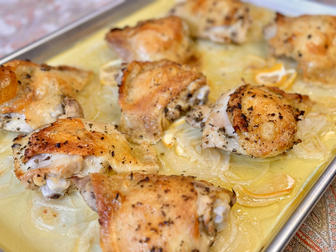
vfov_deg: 30.3
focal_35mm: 48
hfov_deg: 39.7
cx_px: 168
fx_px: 466
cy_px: 126
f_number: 1.78
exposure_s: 1/60
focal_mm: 6.76
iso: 100
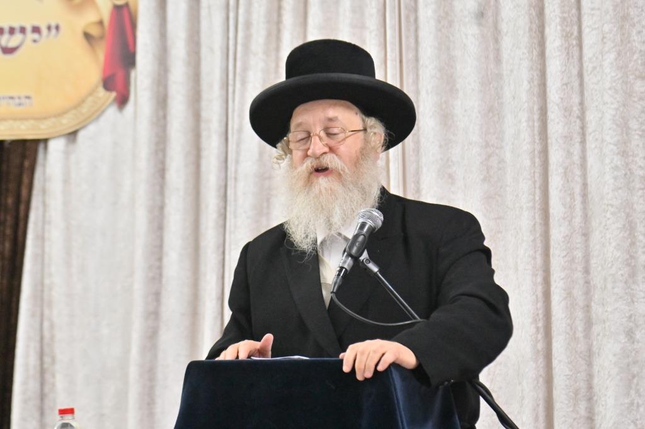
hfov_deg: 11.4
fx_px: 3224
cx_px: 322
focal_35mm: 180
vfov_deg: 7.6
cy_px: 214
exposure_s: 1/160
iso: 2500
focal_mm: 120
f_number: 4
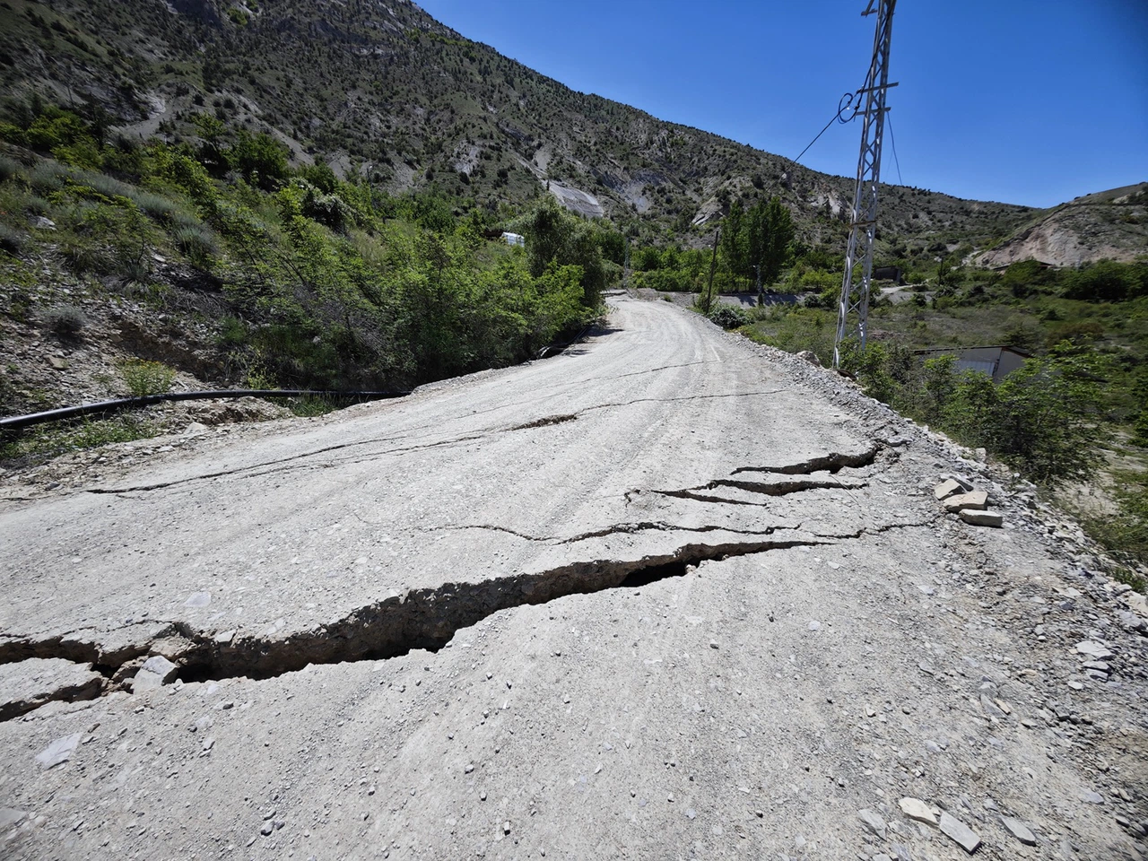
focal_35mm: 12
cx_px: 574
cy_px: 430
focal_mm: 2.03
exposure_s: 1/2847
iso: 50
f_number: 1.8
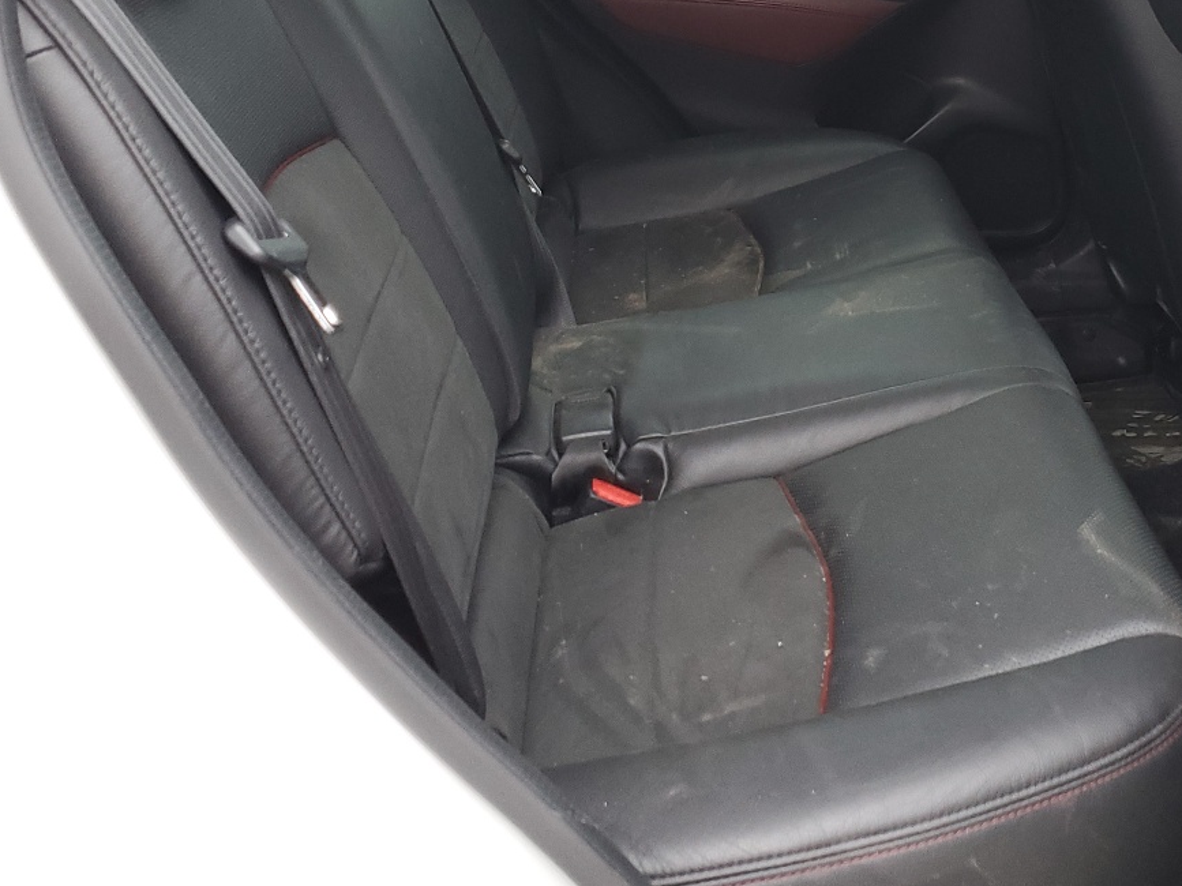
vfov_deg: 29.1
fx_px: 1639
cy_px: 93
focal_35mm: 48
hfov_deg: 38.2
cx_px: 941
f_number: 1.5
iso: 84
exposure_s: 1/120
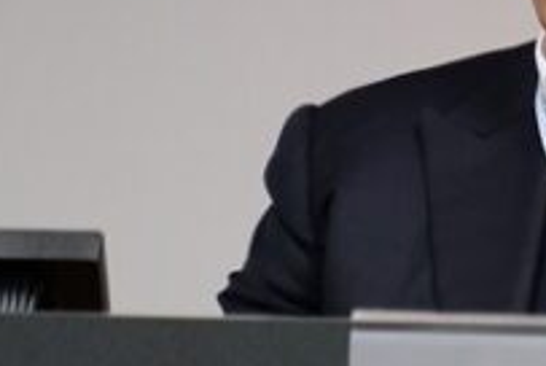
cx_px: 799
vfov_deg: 1.2
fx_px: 17209
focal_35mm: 1133
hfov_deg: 1.8
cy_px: 43
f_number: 4.8
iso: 3200
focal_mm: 200
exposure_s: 1/125
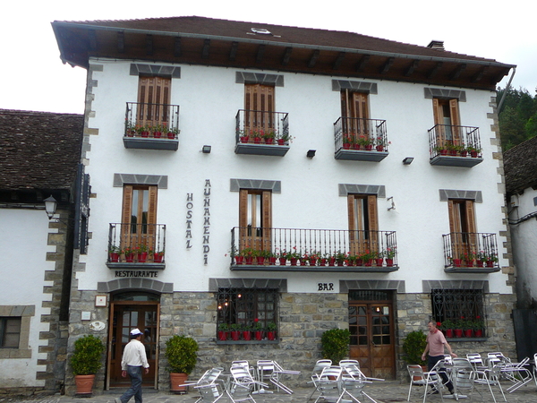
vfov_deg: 40.7
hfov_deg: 52.6
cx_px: 268
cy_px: 202
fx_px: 543
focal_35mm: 35
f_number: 2.8
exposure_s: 1/400
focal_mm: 5.2
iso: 80
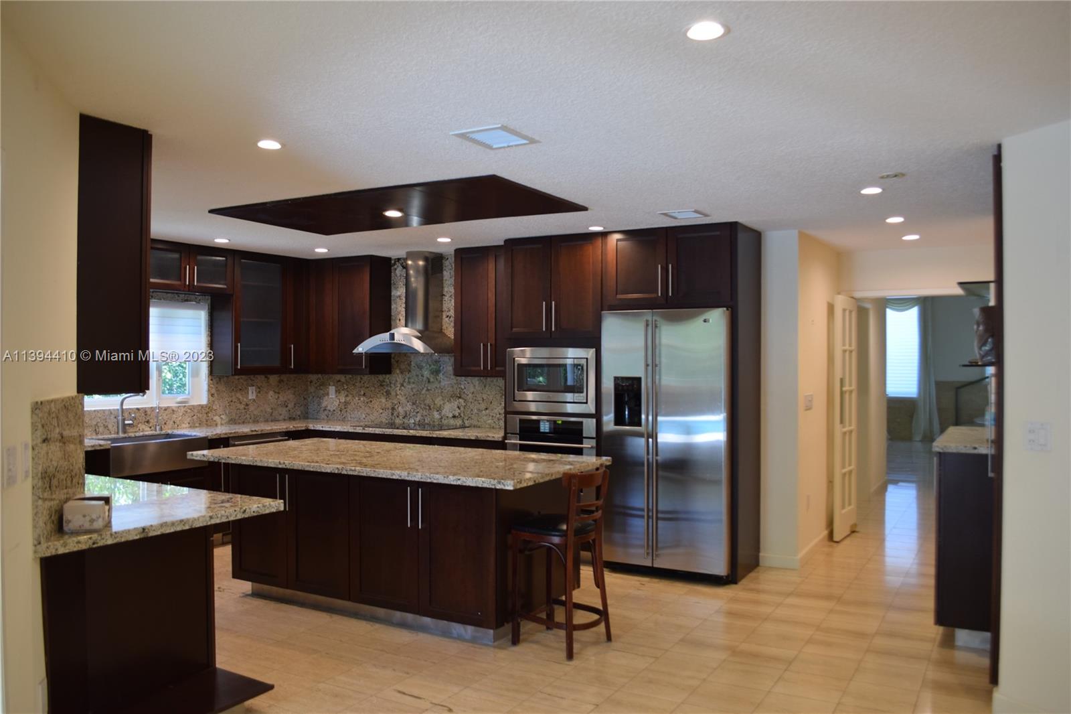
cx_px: 536
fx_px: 803
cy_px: 357
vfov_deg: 47.9
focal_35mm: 27
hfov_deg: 67.4
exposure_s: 1/60
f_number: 4
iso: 450
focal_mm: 18
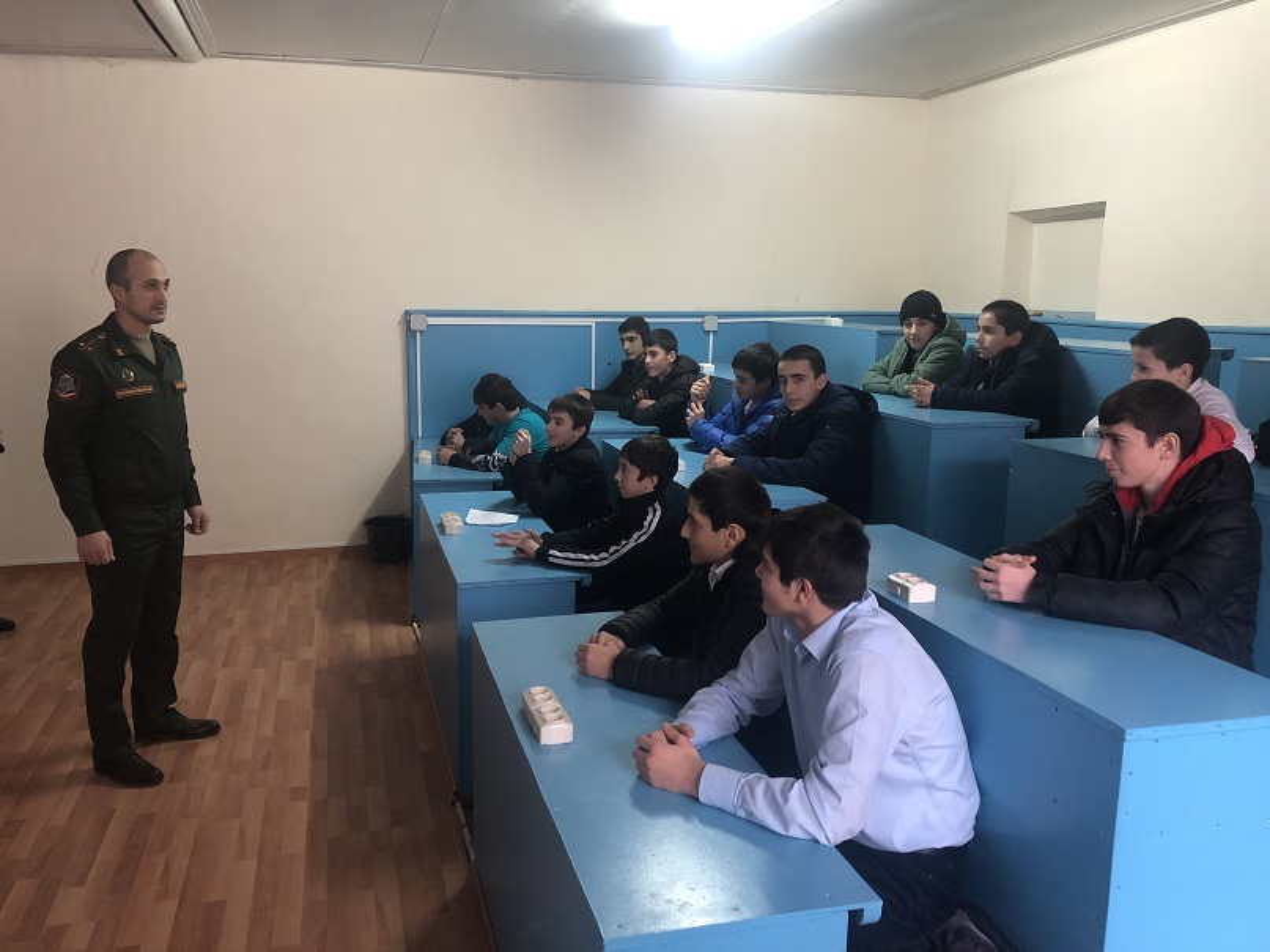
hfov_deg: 63.5
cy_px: 476
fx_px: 1027
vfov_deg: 49.7
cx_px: 635
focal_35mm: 28
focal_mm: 4
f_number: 1.8
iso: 100
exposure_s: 1/13
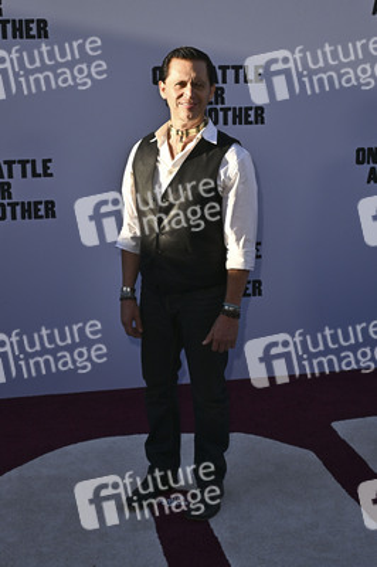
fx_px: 724
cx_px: 188
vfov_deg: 42.8
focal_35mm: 46
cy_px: 284
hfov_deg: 29.2
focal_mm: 46
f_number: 10
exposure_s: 1/400
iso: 400
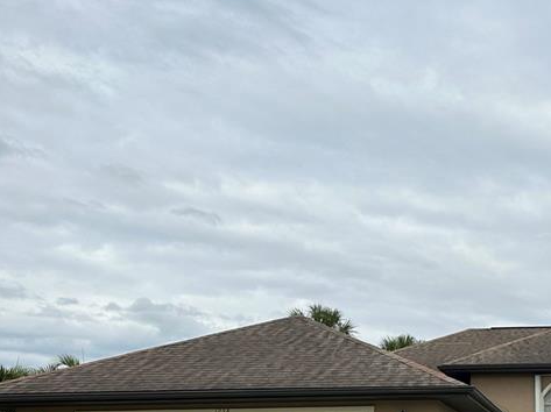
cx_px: 538
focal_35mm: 52
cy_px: 372
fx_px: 827
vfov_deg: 27.0
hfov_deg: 33.9
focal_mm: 6.86
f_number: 1.78
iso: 80
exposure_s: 1/2410
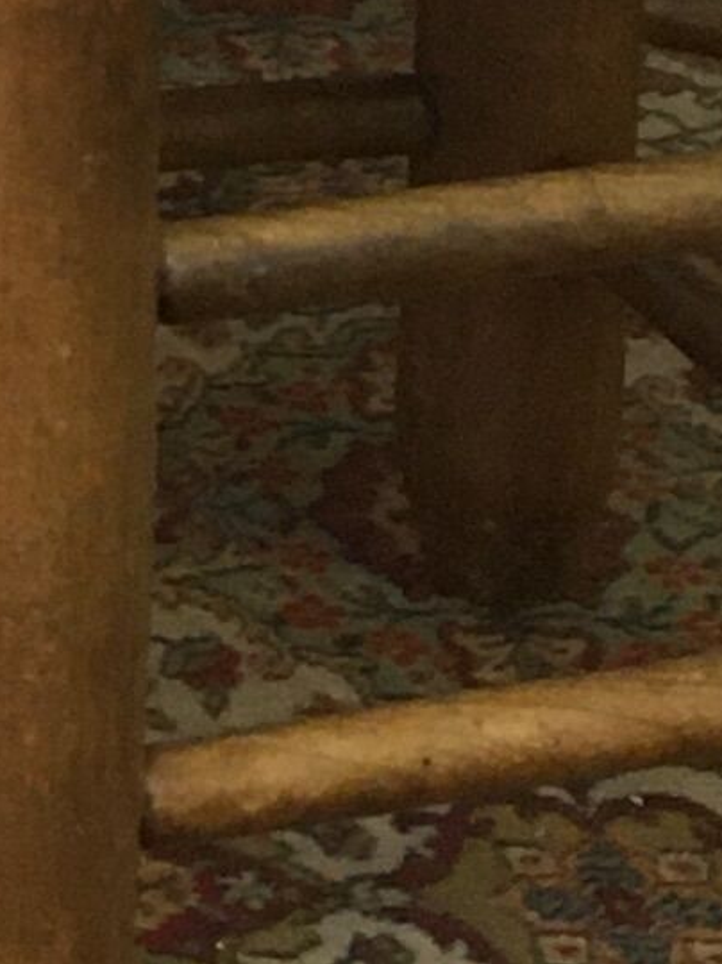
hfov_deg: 6.5
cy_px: -1352
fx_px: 6037
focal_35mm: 217
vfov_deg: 8.4
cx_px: -1081
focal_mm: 4.15
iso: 125
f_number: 2.2
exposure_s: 1/33
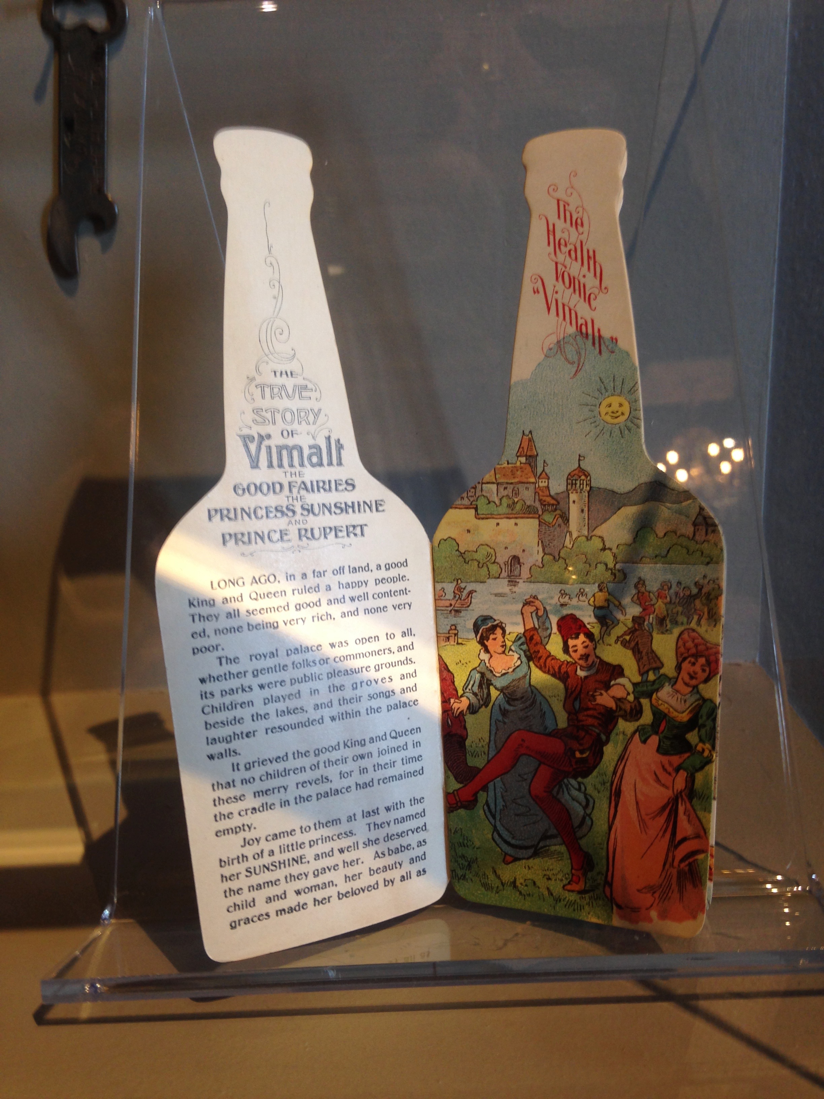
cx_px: 412
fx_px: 1047
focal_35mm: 33
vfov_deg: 55.4
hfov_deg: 42.9
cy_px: 550
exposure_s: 1/20
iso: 50
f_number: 2.4
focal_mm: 4.12
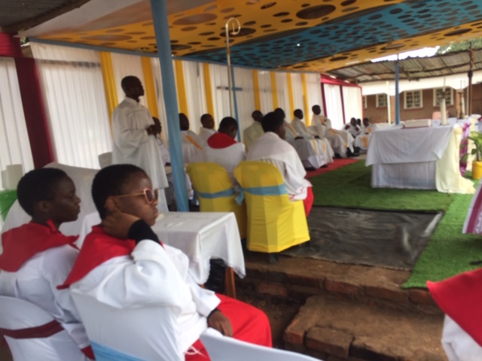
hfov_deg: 61.7
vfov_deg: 48.2
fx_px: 404
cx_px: 241
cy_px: 180
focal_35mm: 29
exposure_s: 1/255
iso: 32
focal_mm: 4.15
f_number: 2.2
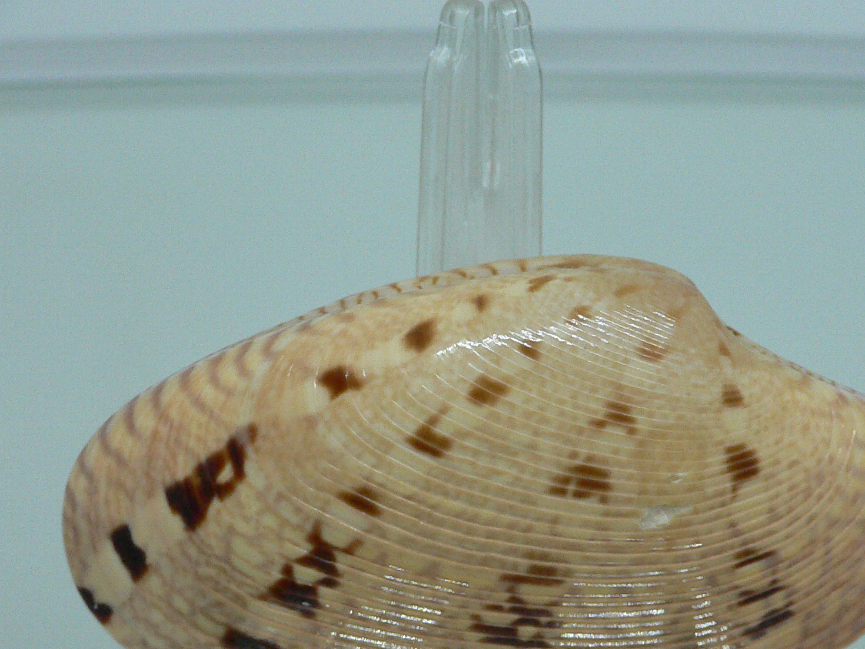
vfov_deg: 30.0
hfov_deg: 39.6
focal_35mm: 48
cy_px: 444
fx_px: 1200
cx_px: 485
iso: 200
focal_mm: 4.6
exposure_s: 1/60
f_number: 2.8
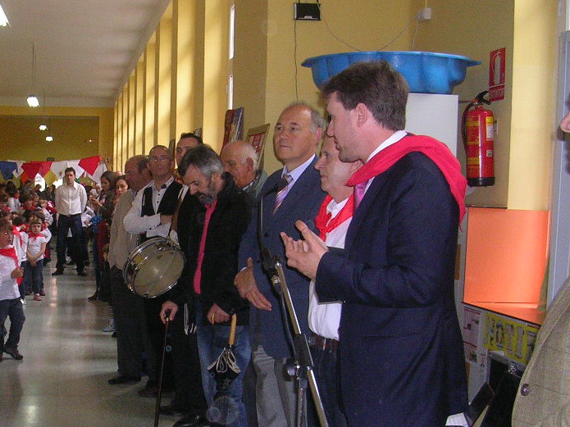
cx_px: 153
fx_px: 922
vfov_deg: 25.9
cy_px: 300
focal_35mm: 56
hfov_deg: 33.8
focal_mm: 5.8
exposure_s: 1/60.1
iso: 153
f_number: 2.8
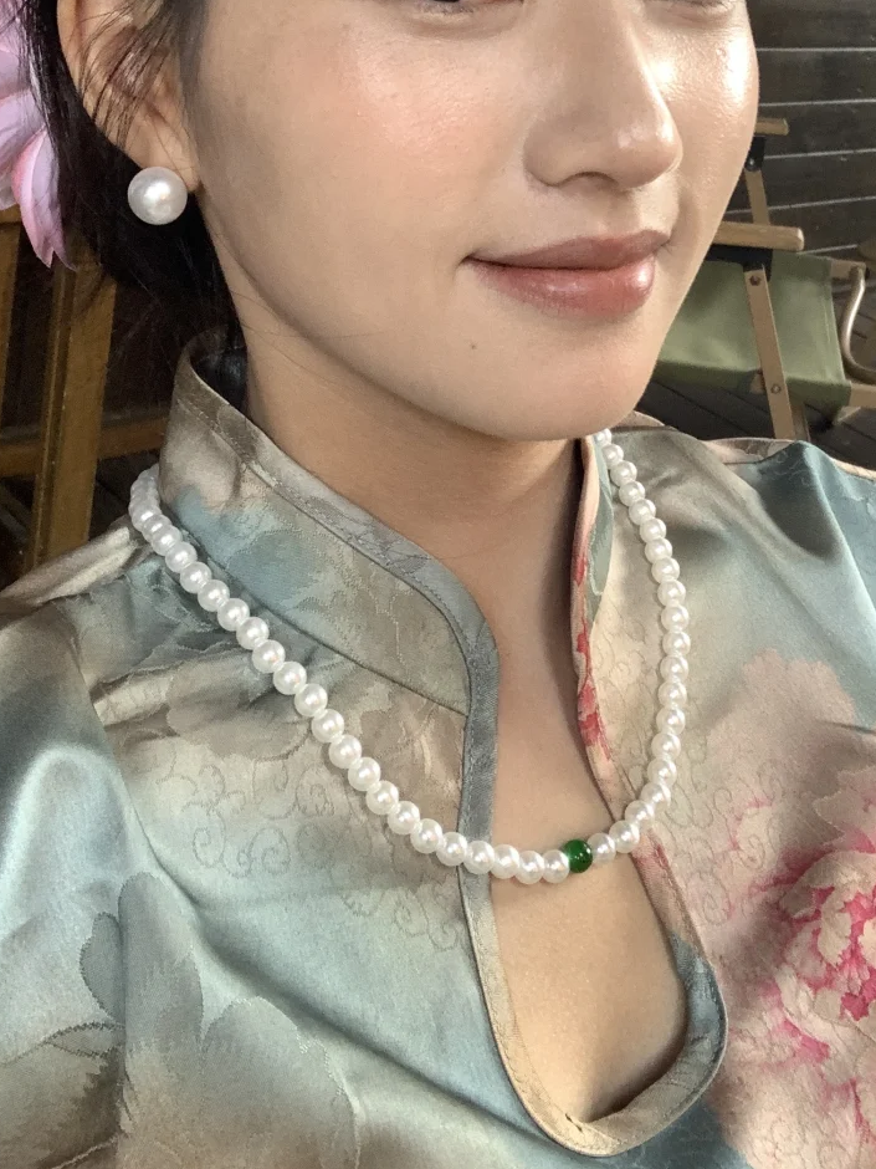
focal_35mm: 49
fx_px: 1653
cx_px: 523
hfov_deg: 29.6
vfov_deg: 38.1
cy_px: 316
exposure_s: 1/60
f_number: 2.2
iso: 125
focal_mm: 2.87
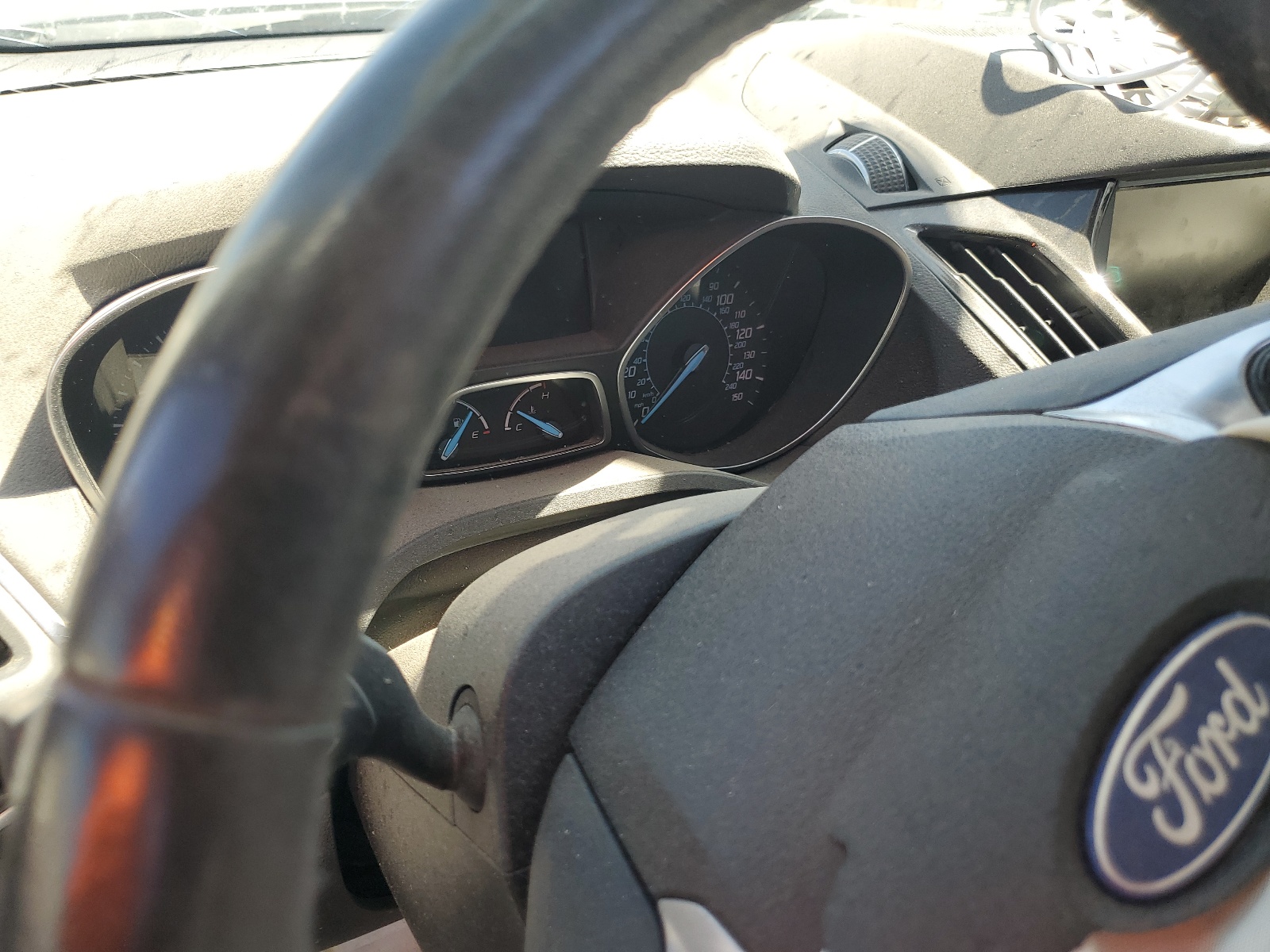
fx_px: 954
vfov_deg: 53.1
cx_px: 635
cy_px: 476
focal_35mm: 26
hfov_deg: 67.3
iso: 50
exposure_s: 1/333
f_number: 1.5
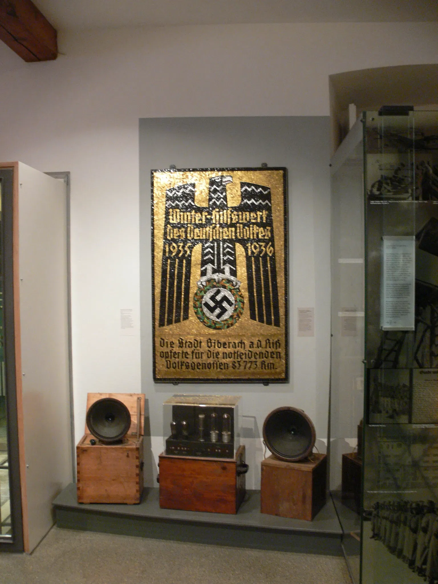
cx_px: 219
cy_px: 292
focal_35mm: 35
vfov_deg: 52.6
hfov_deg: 40.7
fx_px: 590
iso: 200
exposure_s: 1/5
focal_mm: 7.4
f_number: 2.8
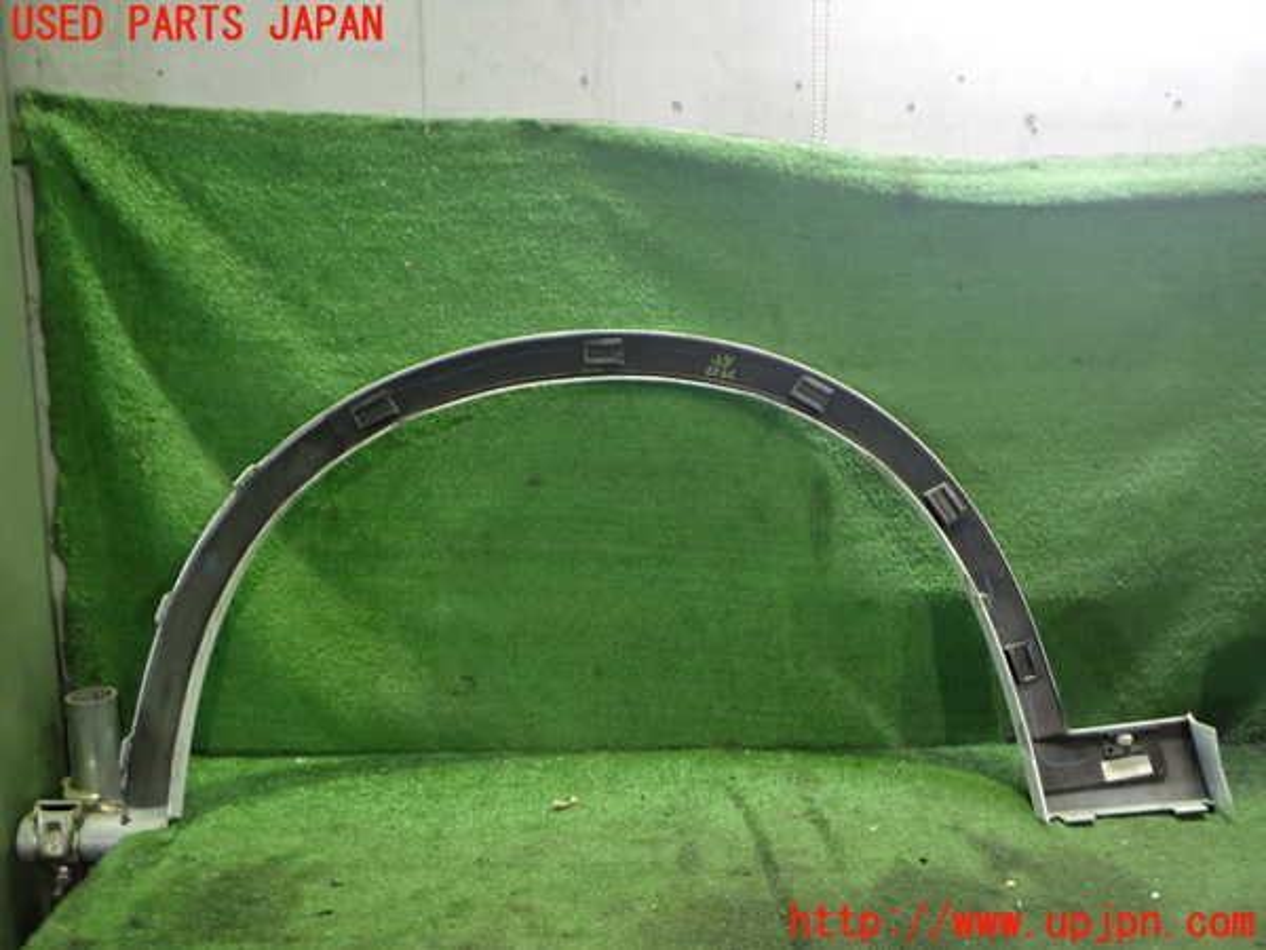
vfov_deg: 46.8
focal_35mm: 30
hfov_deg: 60.0
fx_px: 1097
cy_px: 475
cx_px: 633
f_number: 2.3
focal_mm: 5.4
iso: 800
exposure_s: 1/25
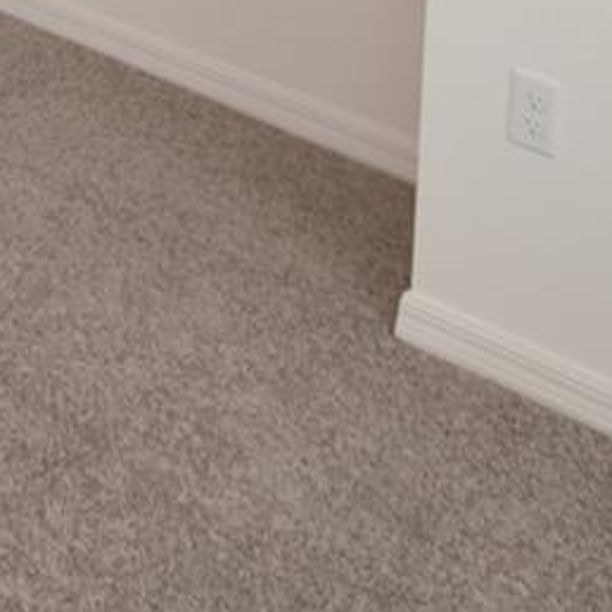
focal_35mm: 79
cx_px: -313
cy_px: -588
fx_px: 1580
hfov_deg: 19.1
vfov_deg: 16.8
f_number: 4
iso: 200
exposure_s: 1/60
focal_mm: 10
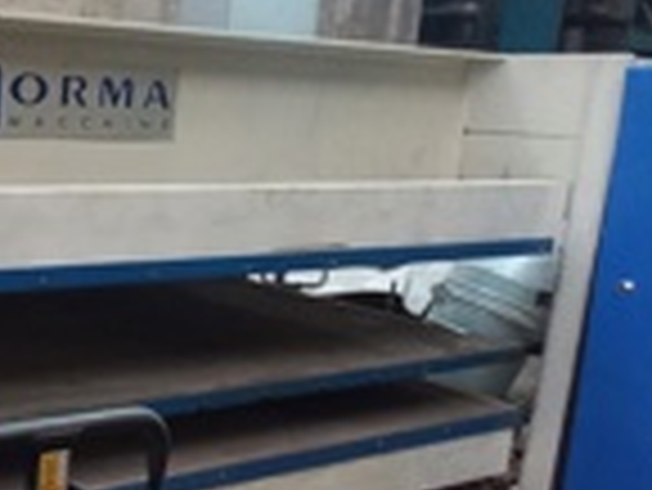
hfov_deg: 36.2
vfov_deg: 34.4
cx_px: -103
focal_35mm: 42
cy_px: 245
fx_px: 792
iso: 250
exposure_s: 1/14
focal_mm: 1.42
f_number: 2.2
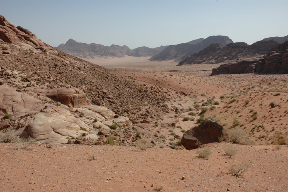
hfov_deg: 57.3
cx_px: 144
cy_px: 96
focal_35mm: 33
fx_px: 264
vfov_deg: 39.9
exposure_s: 1/400
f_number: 10
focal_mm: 22
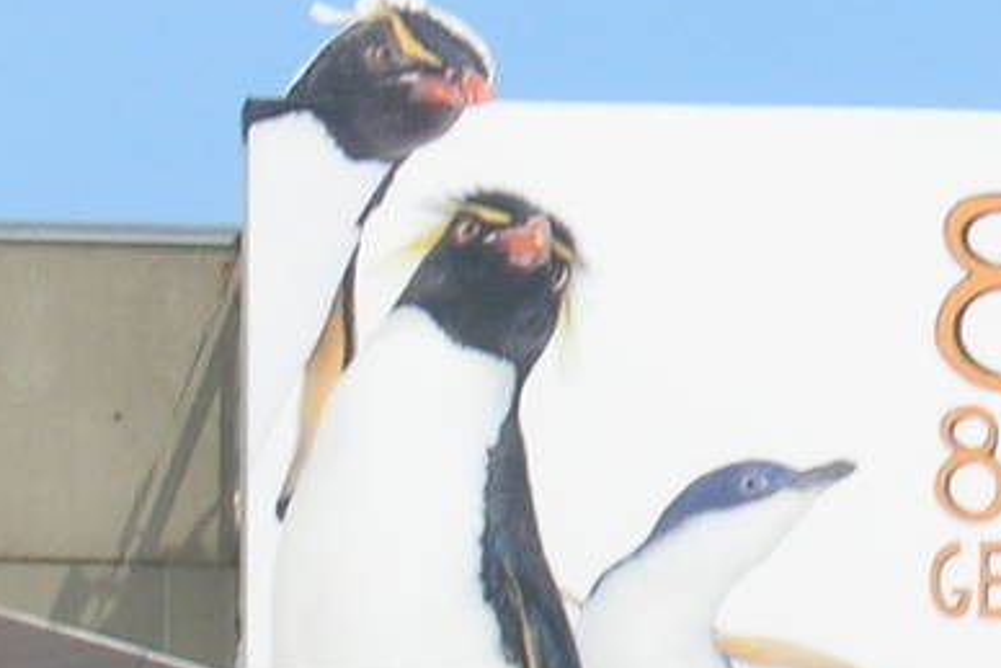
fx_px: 12155
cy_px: 119
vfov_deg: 3.1
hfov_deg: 4.7
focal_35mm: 437
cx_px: 1225
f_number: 8.2
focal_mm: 17.1
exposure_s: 1/109
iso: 50
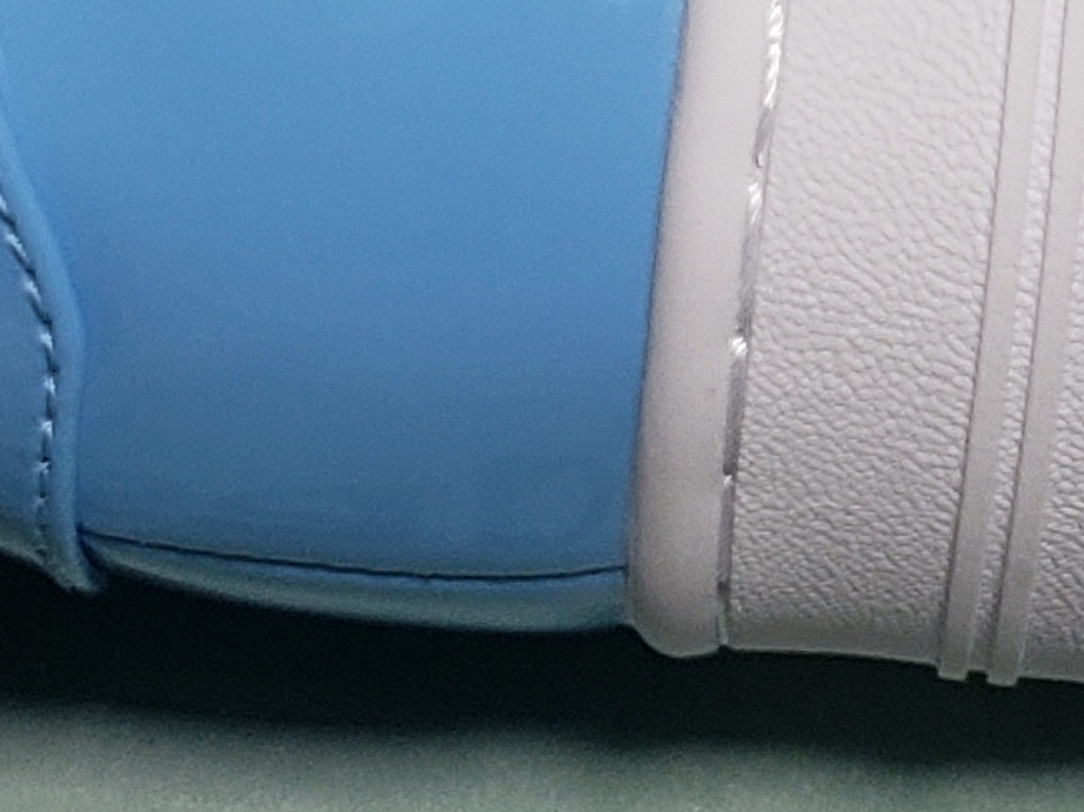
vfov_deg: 8.3
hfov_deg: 11.6
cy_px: -1295
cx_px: 1768
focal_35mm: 161
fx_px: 5041
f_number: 1.5
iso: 50
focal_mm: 4.3
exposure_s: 1/642
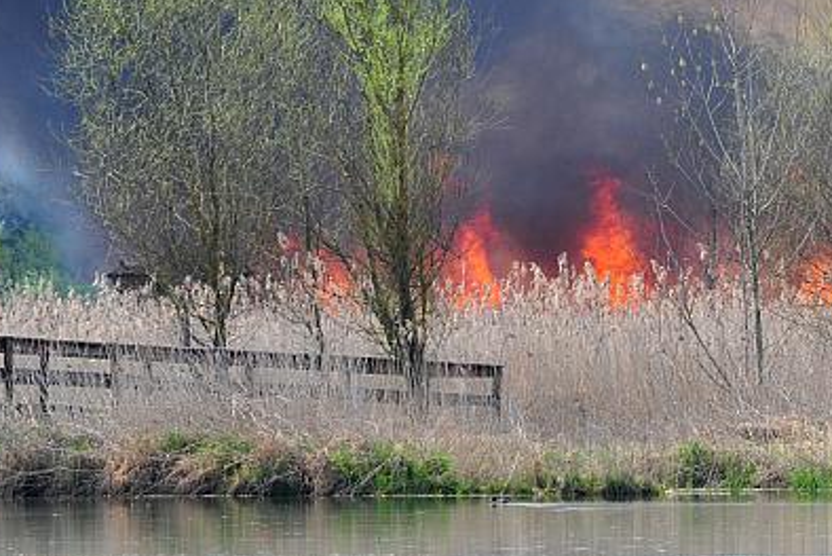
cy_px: 172
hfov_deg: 3.3
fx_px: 14241
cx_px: 581
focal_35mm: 616
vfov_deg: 2.2
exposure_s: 1/250
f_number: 8
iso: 320
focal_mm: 270
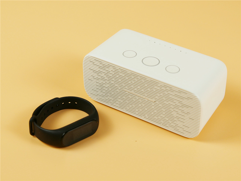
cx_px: 120
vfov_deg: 17.2
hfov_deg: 22.8
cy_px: 90
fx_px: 599
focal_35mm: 86
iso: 250
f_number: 3.5
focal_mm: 43
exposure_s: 1/80
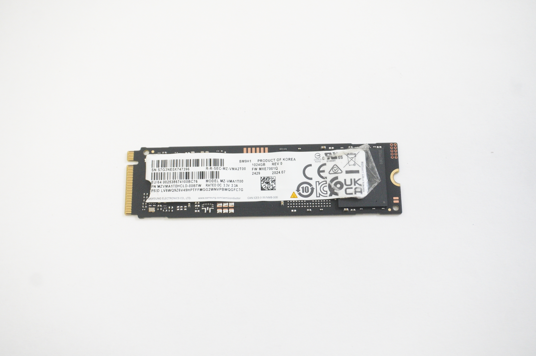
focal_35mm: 51
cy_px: 178
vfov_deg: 26.4
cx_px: 268
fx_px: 759
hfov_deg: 38.9
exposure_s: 1/100
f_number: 5.6
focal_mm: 34
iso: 3200
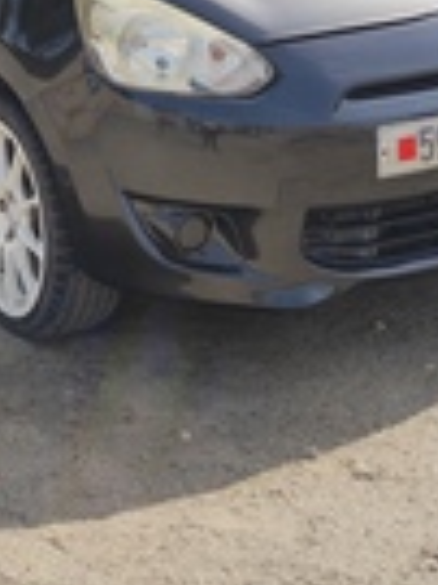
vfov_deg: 21.6
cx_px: 137
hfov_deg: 17.3
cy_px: -87
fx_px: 1436
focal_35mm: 85
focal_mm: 4.7
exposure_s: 1/994
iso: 50
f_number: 1.79
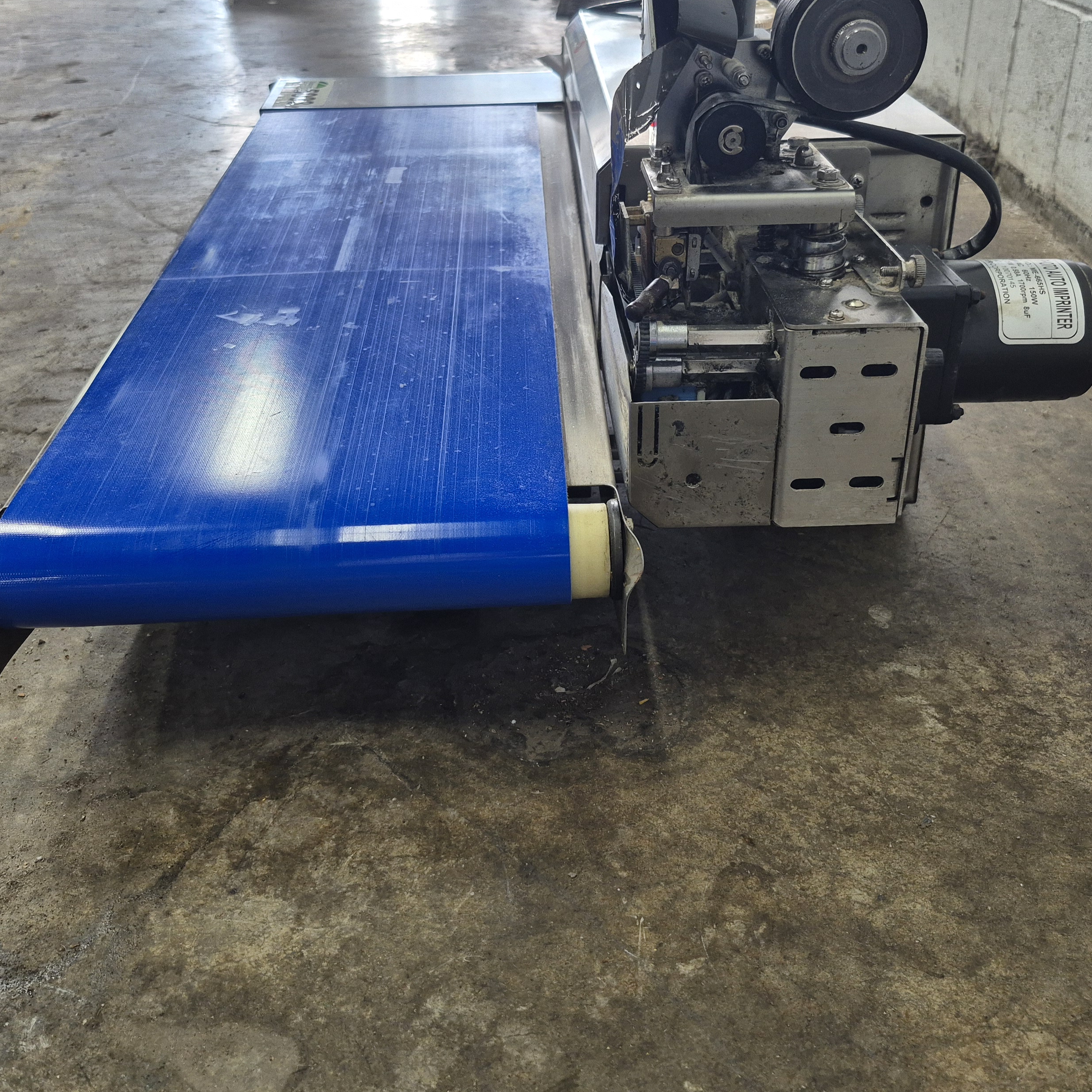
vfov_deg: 49.5
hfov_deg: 49.7
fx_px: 1178
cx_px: 560
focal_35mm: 33
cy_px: 453
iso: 100
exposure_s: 1/120
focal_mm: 5.4
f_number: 1.8
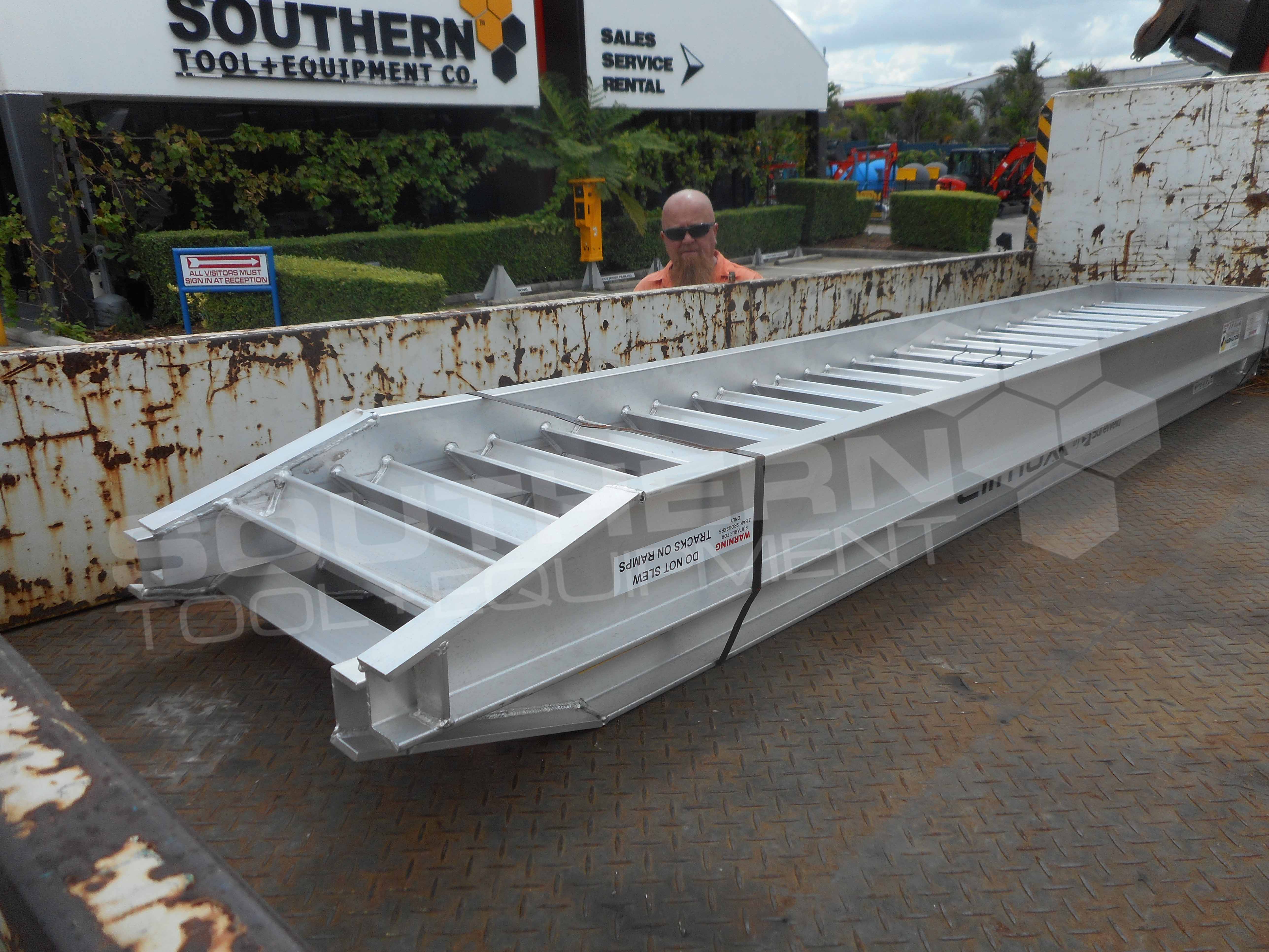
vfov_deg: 54.9
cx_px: 634
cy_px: 476
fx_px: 916
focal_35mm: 25
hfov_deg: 69.4
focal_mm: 4.5
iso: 80
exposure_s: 1/1000
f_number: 3.7
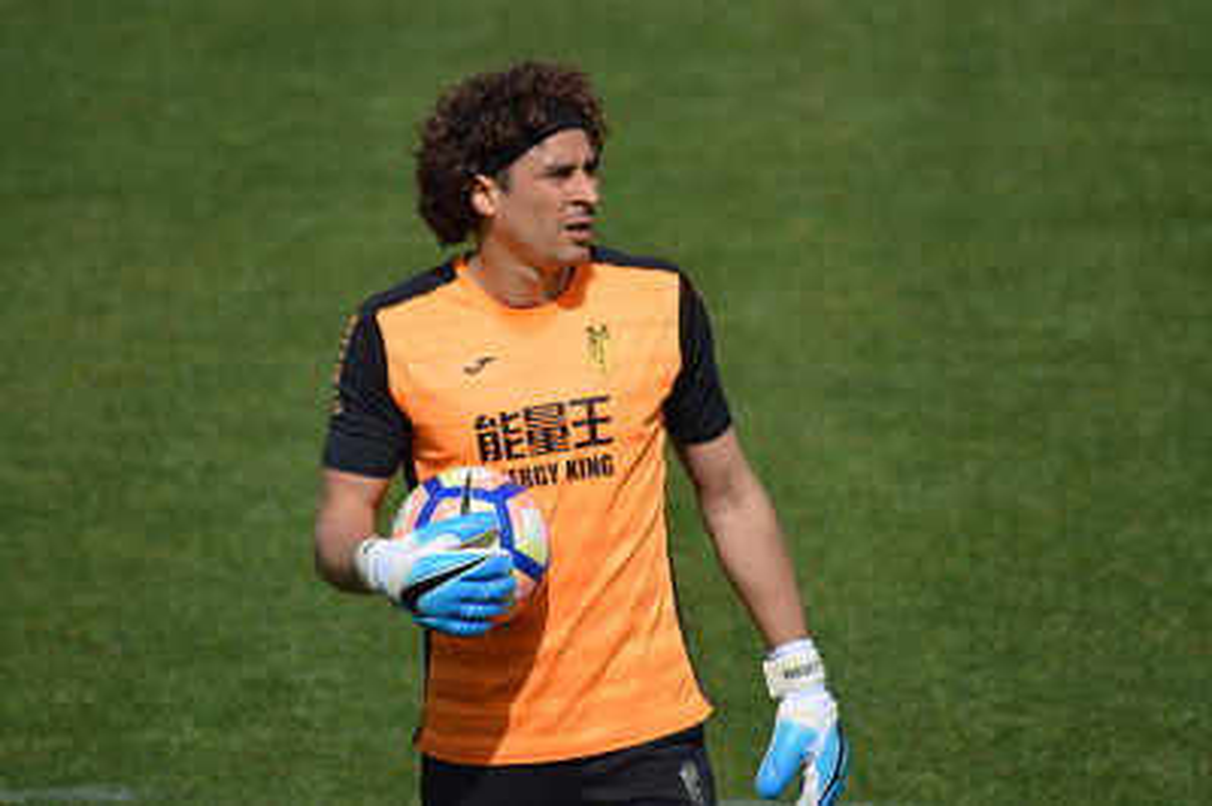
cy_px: 403
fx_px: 13623
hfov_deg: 5.1
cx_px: 606
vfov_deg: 3.4
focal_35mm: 405
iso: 250
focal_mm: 270
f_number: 5.6
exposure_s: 1/2000
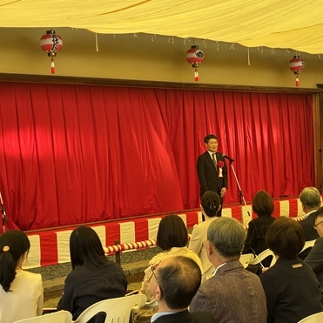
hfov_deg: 27.6
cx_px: 214
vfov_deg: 27.7
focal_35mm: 62
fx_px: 655
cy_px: 162
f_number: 1.64
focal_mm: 4.2
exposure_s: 1/187
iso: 25
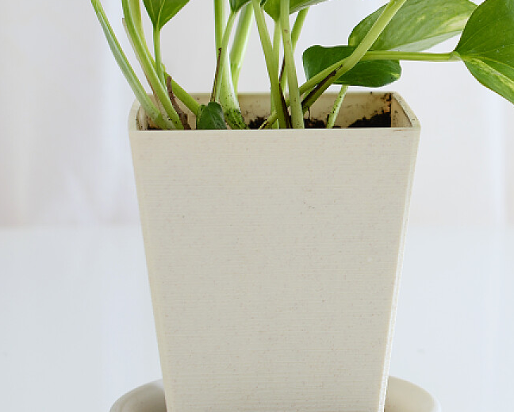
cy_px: 20
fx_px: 2115
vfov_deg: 11.0
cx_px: 619
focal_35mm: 139
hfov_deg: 13.5
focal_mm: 50
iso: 125
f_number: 5.6
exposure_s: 1/125
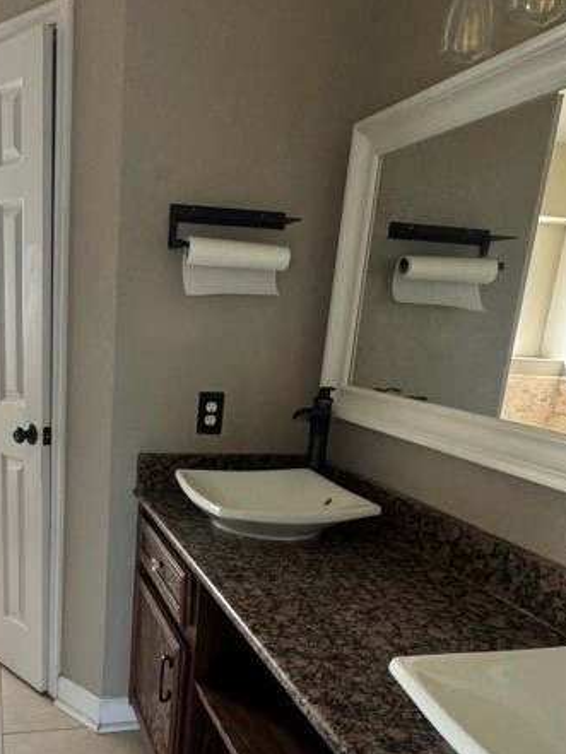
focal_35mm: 32
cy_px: 528
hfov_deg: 42.6
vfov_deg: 55.1
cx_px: 130
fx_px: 697
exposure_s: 1/60
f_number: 2.2
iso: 500
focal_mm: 2.22
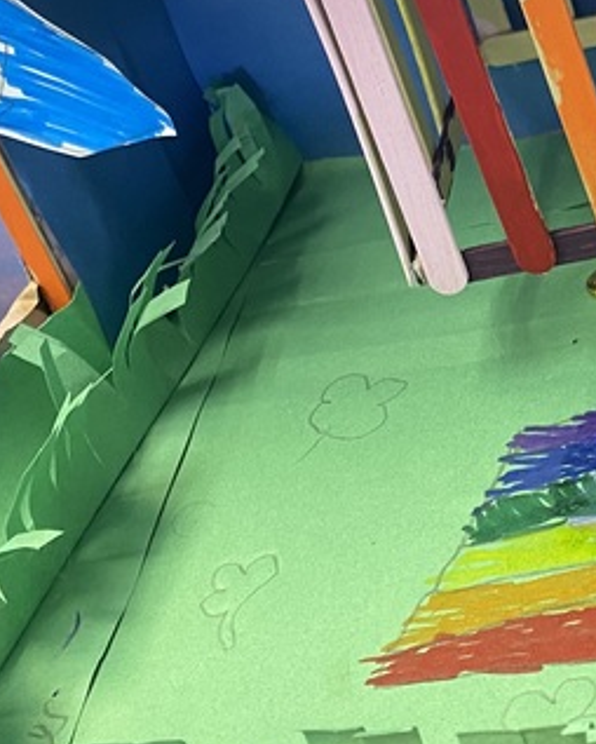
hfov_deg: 18.1
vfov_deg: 23.1
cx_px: 652
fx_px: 1806
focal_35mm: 82
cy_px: 209
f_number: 1.8
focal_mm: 4.25
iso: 125
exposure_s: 1/60
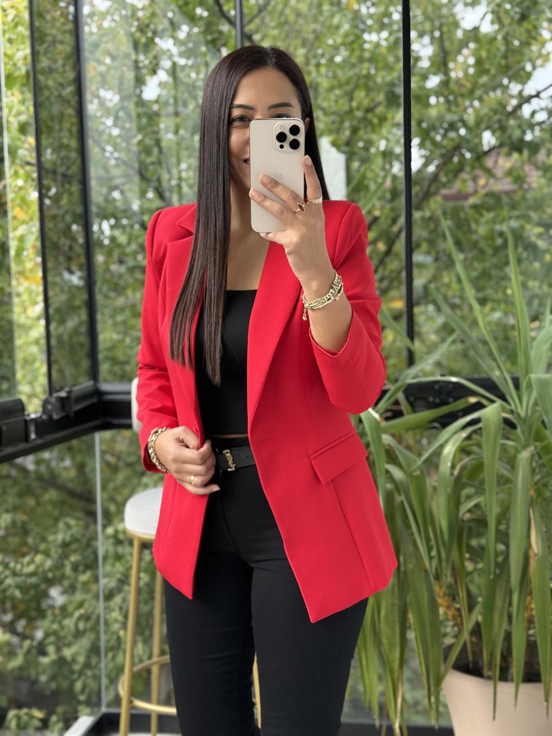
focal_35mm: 48
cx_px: 276
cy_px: 368
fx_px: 1020
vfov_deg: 39.7
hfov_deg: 30.3
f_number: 1.78
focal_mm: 6.76
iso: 80
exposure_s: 1/218
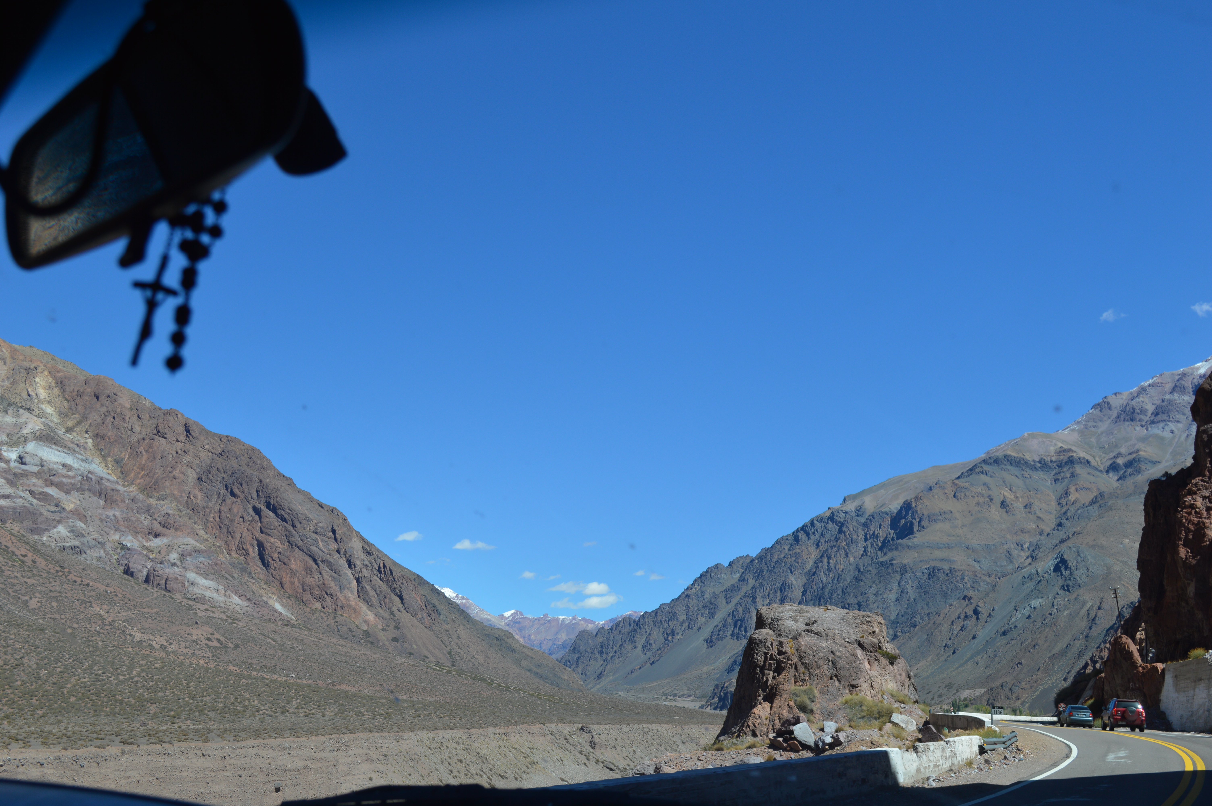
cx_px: 606
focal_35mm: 39
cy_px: 403
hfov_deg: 49.6
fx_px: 1312
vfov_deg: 34.1
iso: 100
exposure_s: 1/250
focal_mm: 26
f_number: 8
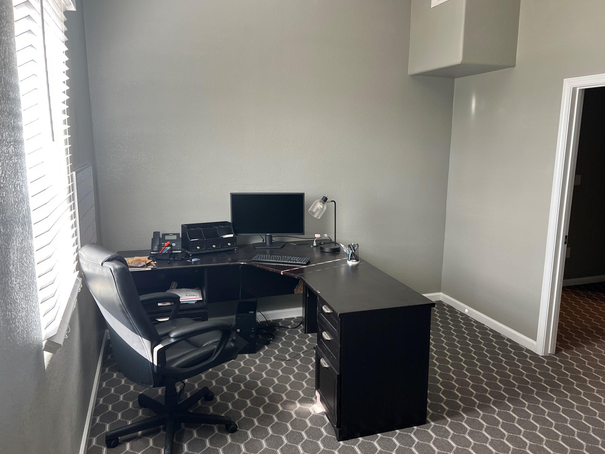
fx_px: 472
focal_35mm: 27
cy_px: 225
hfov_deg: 65.3
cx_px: 312
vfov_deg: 51.4
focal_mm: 5.7
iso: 64
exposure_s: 1/60
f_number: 1.5
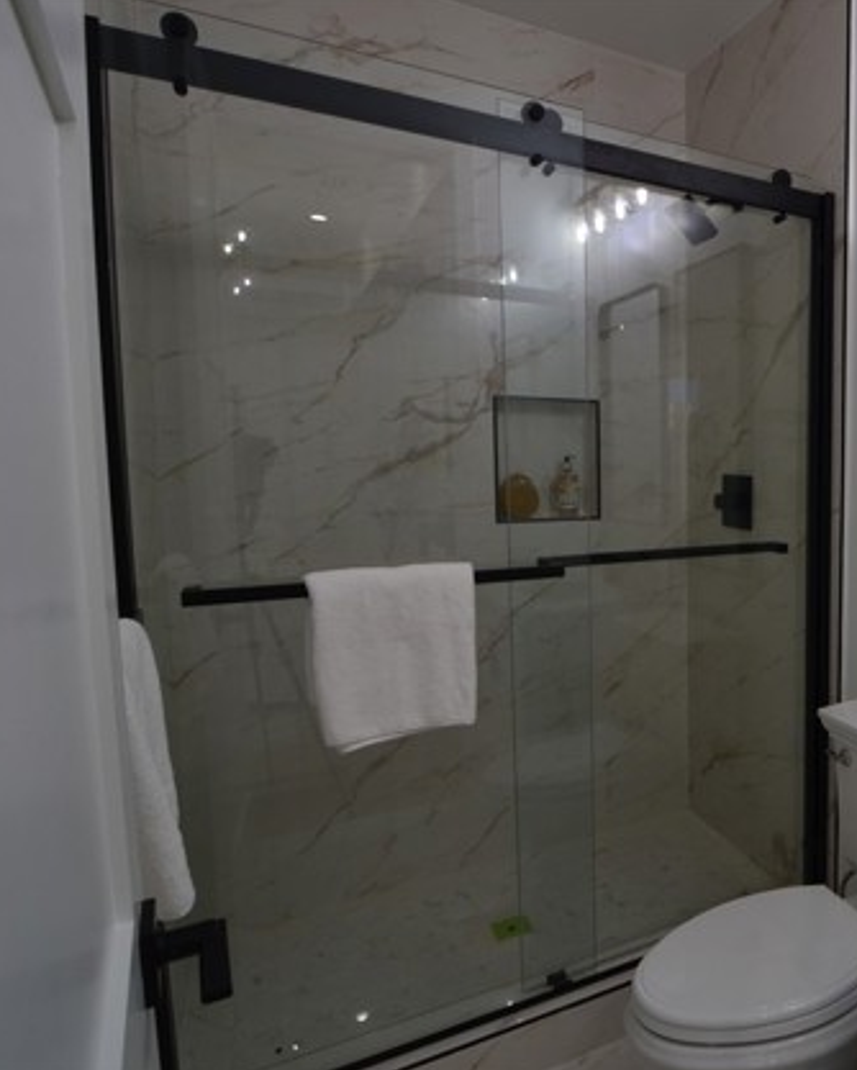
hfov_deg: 51.6
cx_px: 788
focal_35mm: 24
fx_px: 751
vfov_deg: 70.9
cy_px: 536
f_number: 11
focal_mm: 11
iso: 320
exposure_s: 1/20
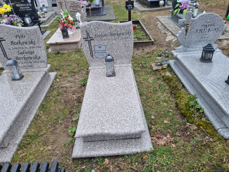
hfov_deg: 67.3
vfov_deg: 53.0
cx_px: 114
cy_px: 86
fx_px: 172
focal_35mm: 26
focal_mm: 5.4
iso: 50
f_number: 1.8
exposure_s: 1/566
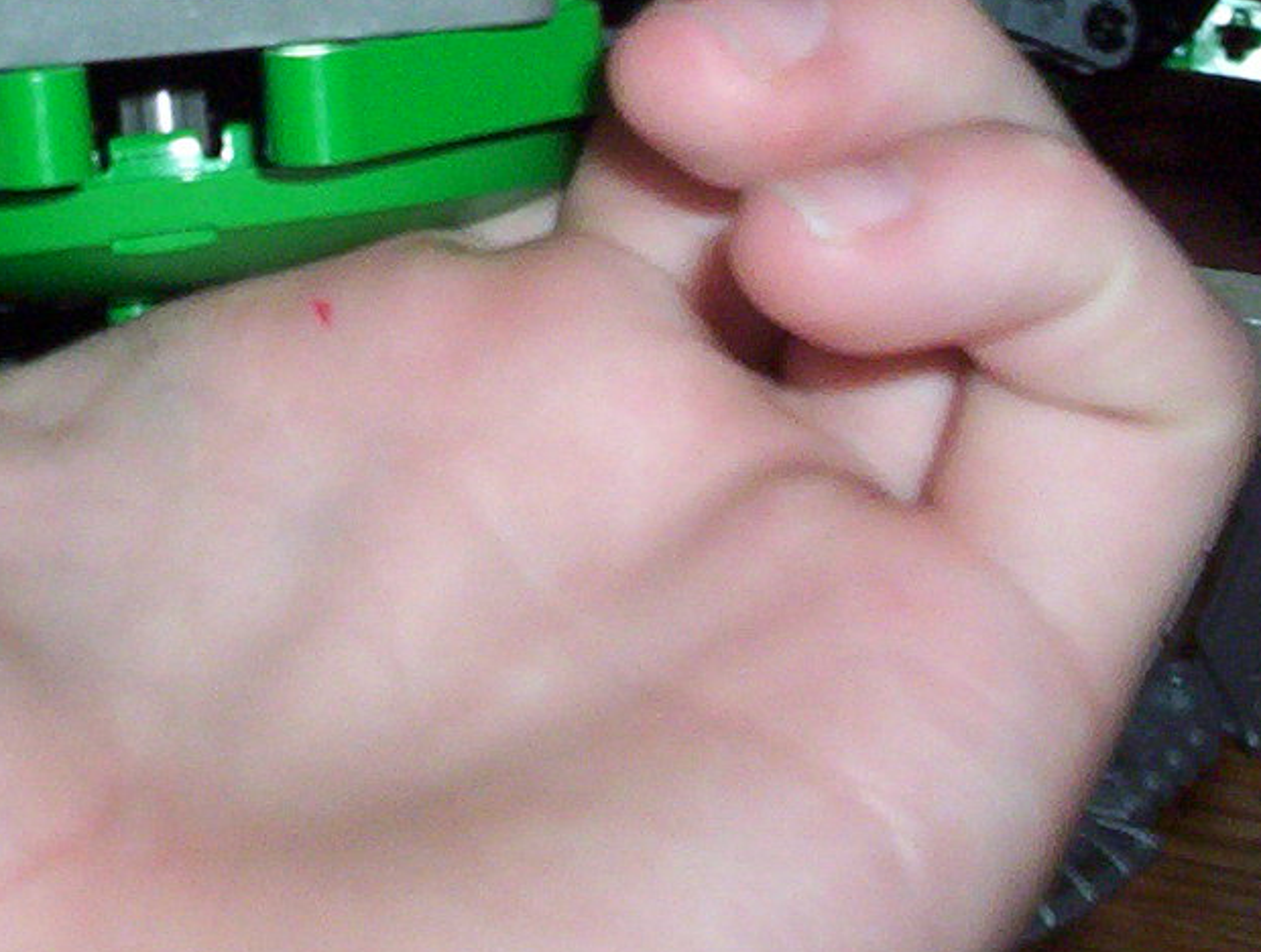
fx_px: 3651
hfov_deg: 19.2
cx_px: 87
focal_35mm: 100
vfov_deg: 14.5
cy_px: -110
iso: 140
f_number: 4.5
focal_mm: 4.99
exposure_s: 1/60
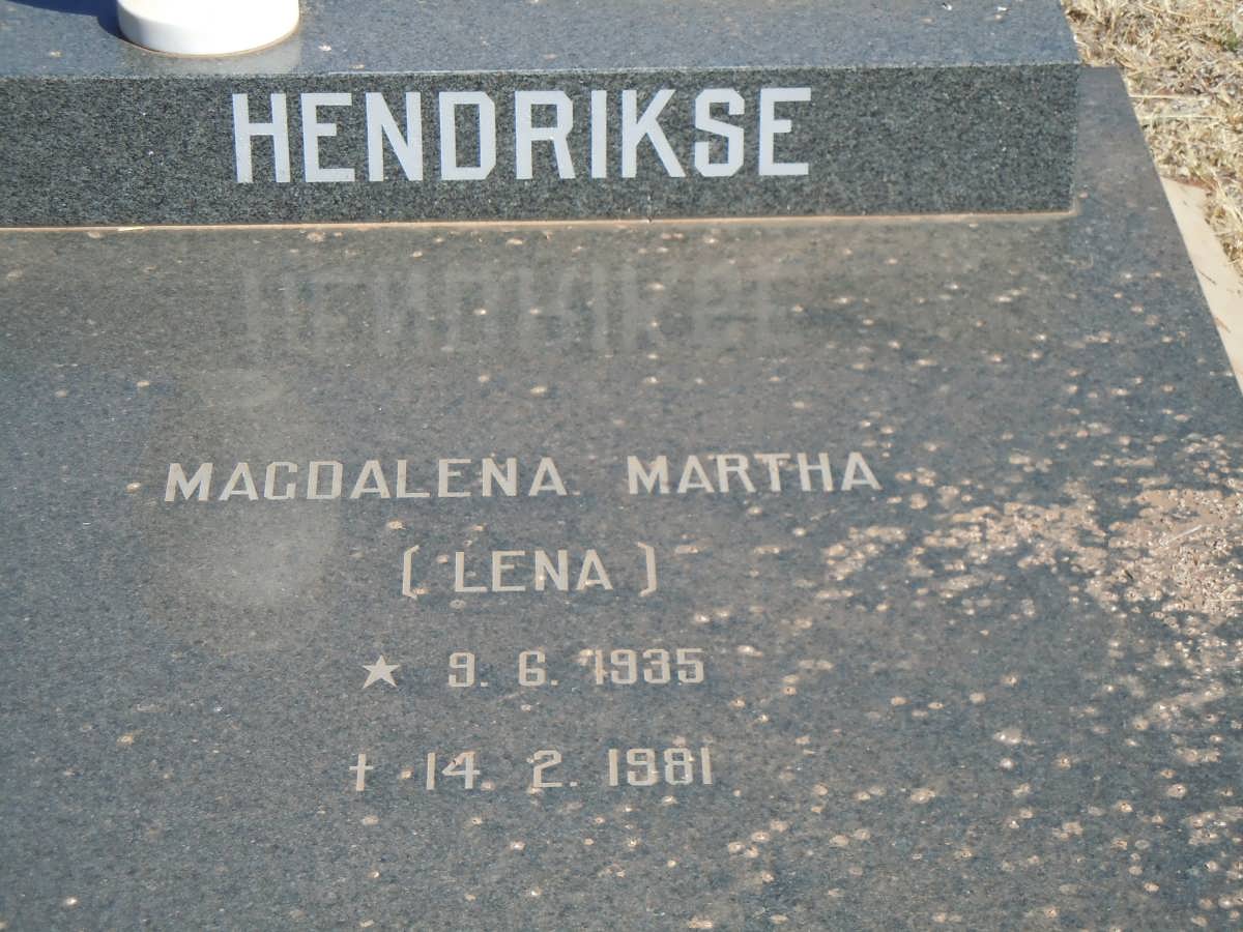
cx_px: 622
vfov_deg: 14.5
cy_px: 466
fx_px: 3663
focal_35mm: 102
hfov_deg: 19.3
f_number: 4.5
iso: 200
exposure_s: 1/800
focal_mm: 18.3
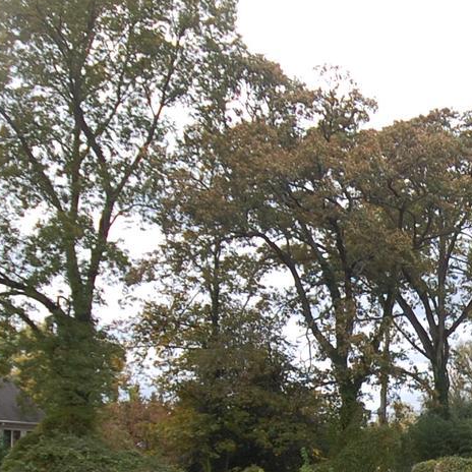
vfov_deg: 26.2
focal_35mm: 62
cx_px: 574
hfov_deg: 24.9
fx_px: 955
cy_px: 481
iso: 200
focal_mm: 11
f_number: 6.3
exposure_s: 1/160
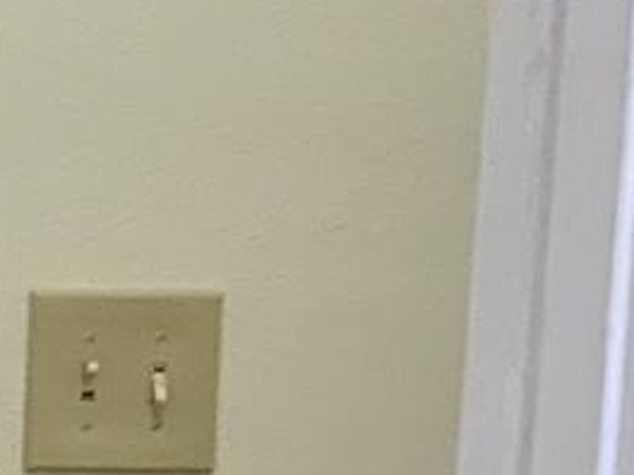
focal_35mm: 220
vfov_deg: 6.7
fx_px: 4029
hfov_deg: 8.2
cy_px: 463
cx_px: -982
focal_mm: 3
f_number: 1.8
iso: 50
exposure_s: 1/122
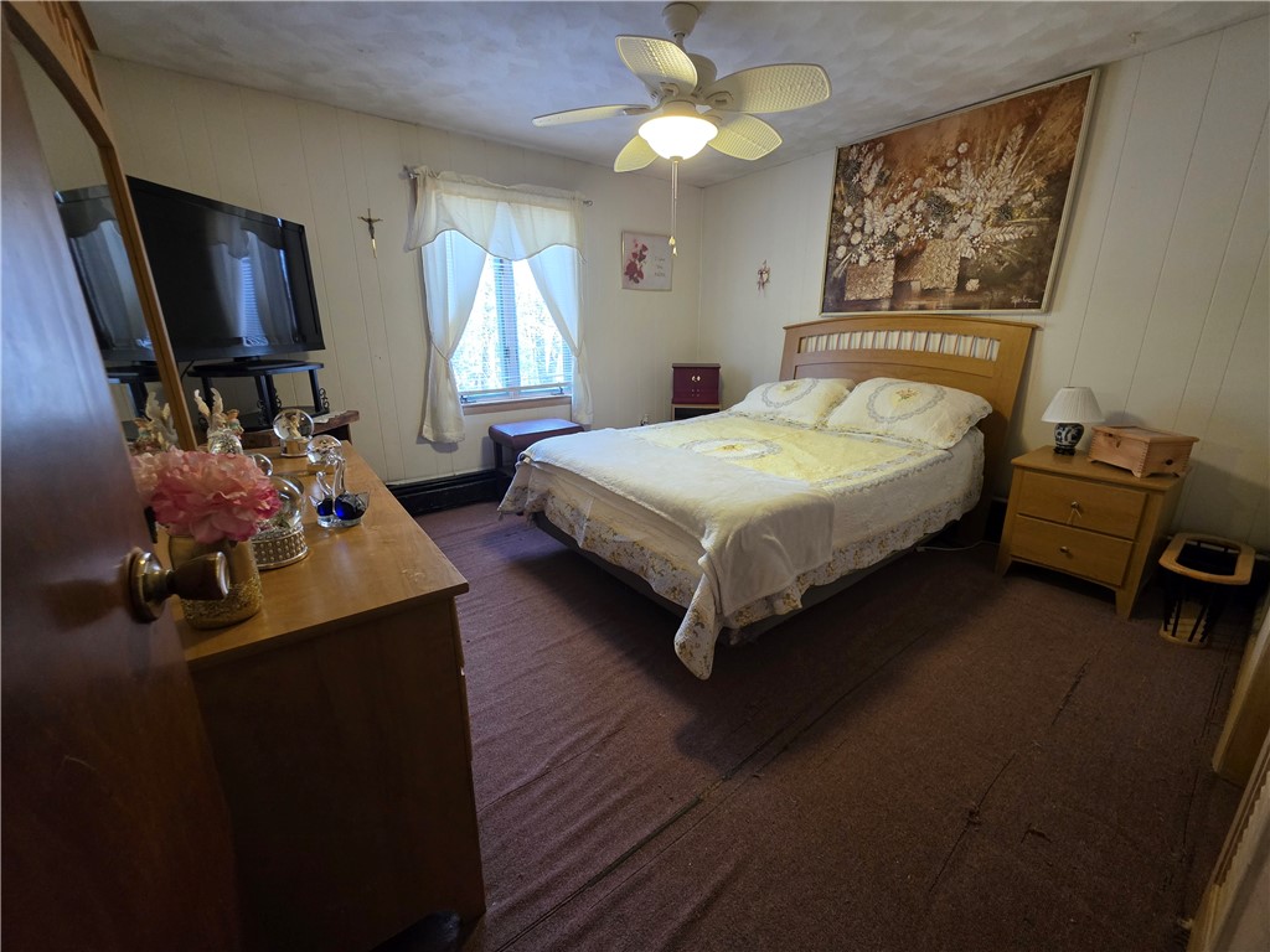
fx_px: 477
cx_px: 635
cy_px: 476
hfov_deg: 106.2
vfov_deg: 89.9
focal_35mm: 13
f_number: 1.9
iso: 320
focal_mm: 2.2
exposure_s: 1/60
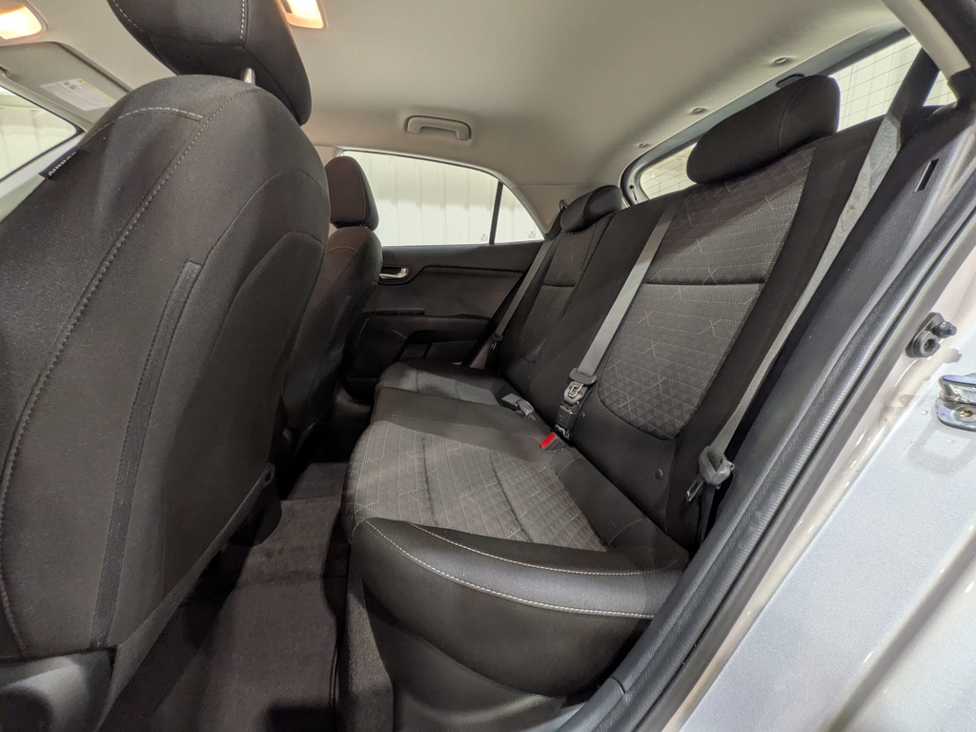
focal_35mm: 14
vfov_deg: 85.7
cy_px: 366
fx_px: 395
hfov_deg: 102.1
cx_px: 488
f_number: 2.2
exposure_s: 1/24
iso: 48
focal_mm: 1.83
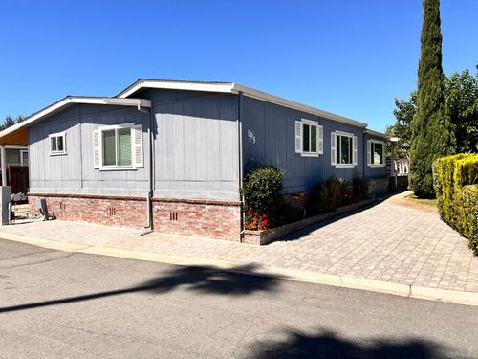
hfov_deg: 67.3
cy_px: 180
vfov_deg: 53.1
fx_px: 359
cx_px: 239
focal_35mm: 26
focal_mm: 5.7
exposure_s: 1/4831
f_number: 1.5
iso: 50
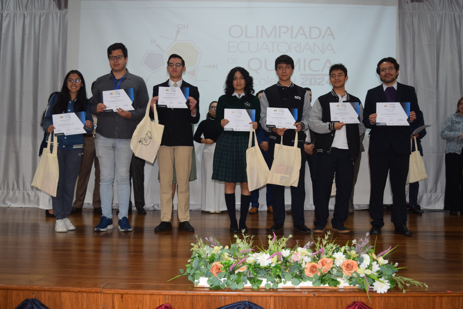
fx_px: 424
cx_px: 232
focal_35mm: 33
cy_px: 154
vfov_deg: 40.0
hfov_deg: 57.2
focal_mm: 22
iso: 800
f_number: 4.5
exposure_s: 1/80
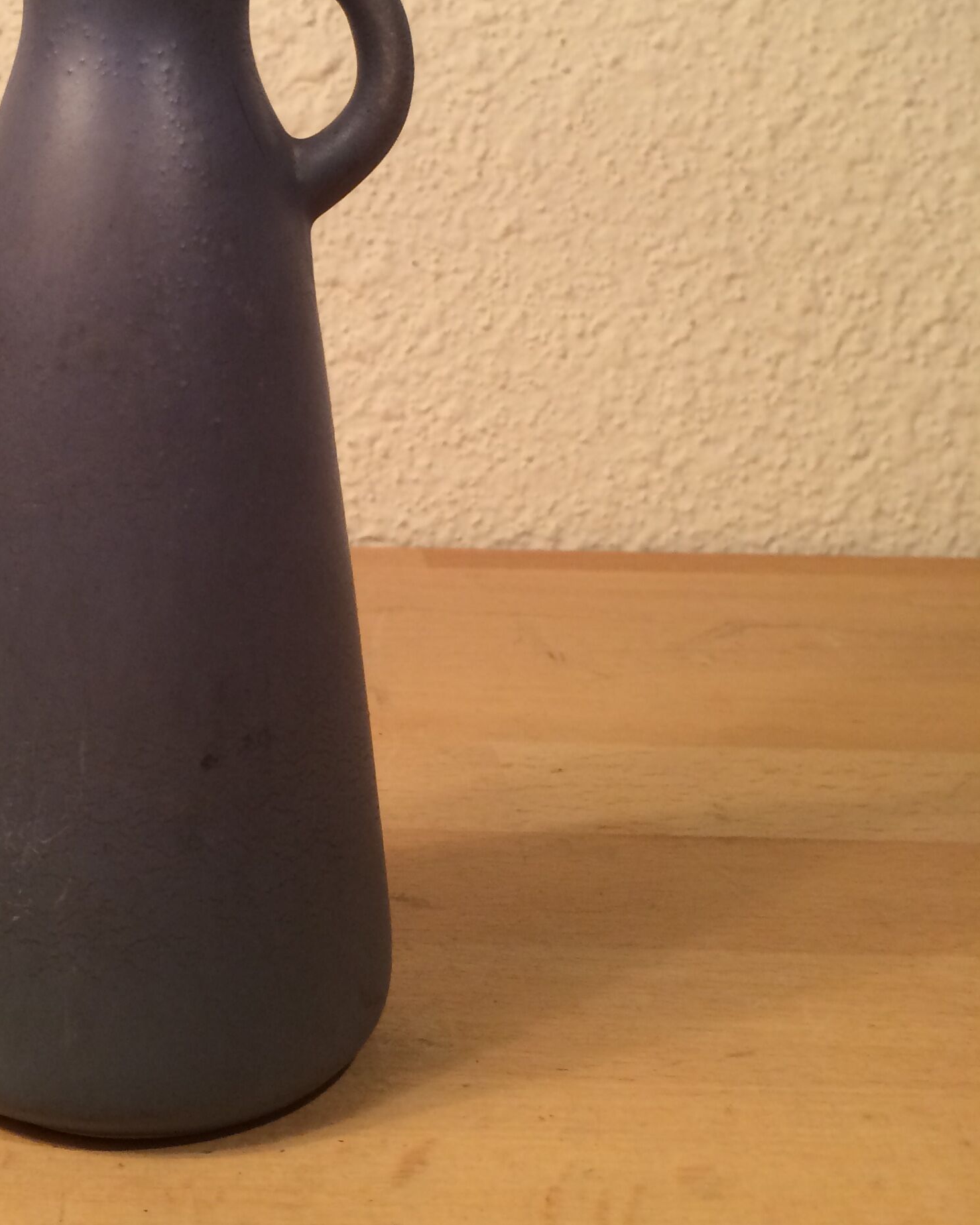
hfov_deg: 29.5
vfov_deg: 36.4
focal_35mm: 50
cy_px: 295
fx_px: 1813
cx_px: 194
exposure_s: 1/33
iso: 50
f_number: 2.2
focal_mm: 4.15
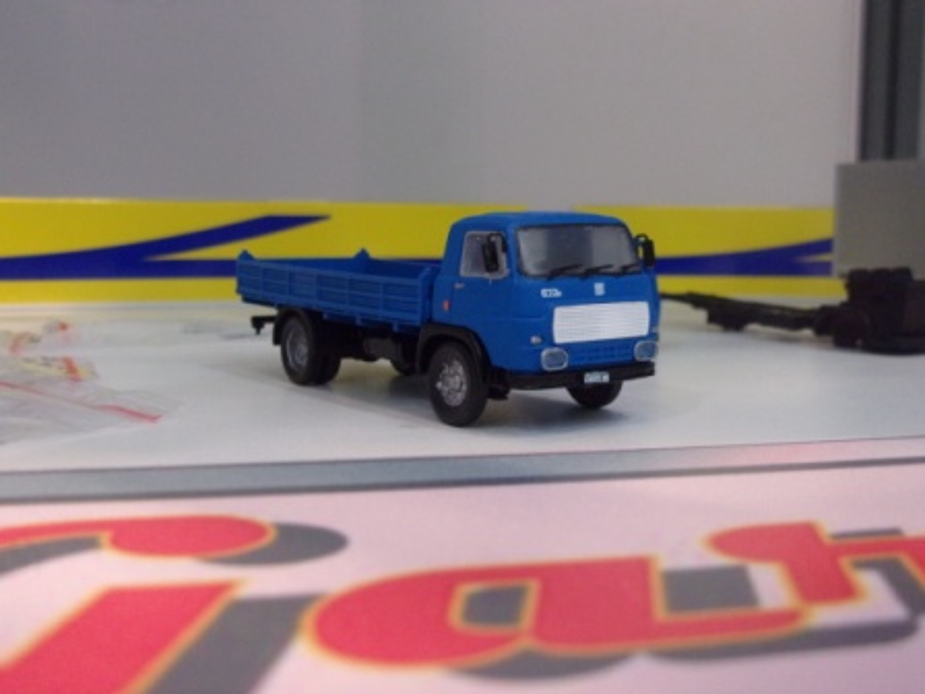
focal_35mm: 43
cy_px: 347
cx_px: 462
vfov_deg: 33.6
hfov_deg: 43.9
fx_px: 1149
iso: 395
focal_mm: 7.8
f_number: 4.7
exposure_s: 1/34
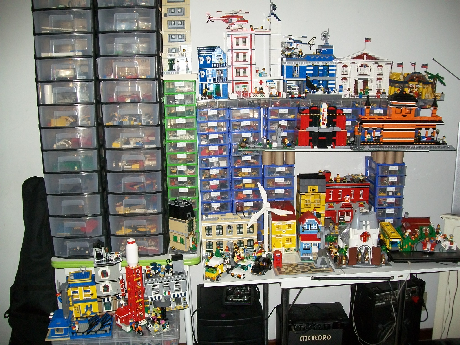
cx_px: 230
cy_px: 172
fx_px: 452
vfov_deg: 41.8
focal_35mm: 34
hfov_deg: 54.0
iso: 160
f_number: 2.7
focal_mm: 6.1
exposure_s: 1/60
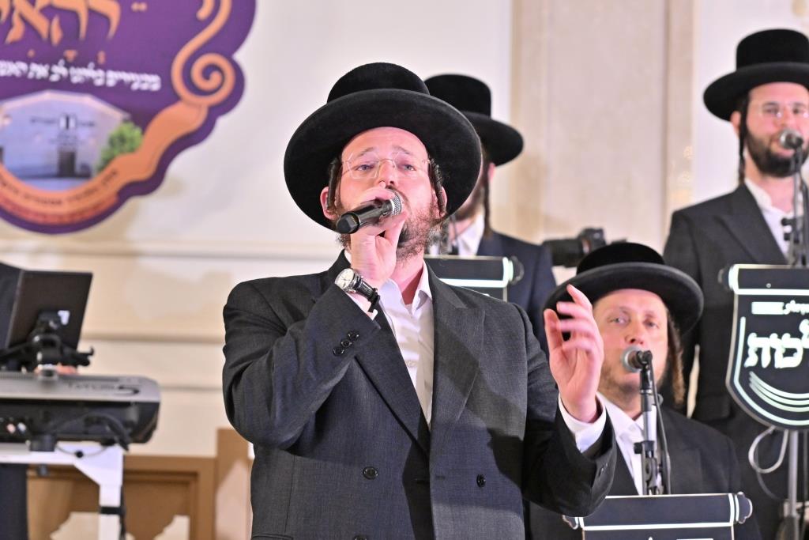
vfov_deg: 7.6
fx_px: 4045
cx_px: 404
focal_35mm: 180
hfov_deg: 11.4
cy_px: 270
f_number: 4
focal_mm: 120
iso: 1000
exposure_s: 1/250
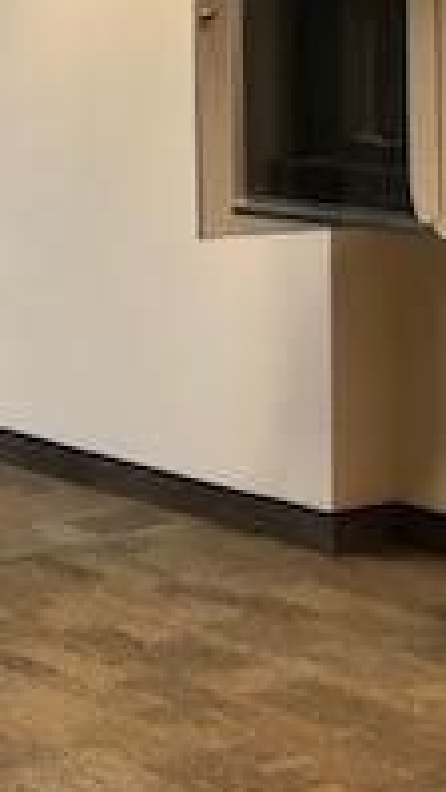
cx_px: -510
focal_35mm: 98
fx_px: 2060
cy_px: 84
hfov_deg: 11.0
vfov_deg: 21.3
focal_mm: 3.99
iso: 40
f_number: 1.8
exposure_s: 1/25
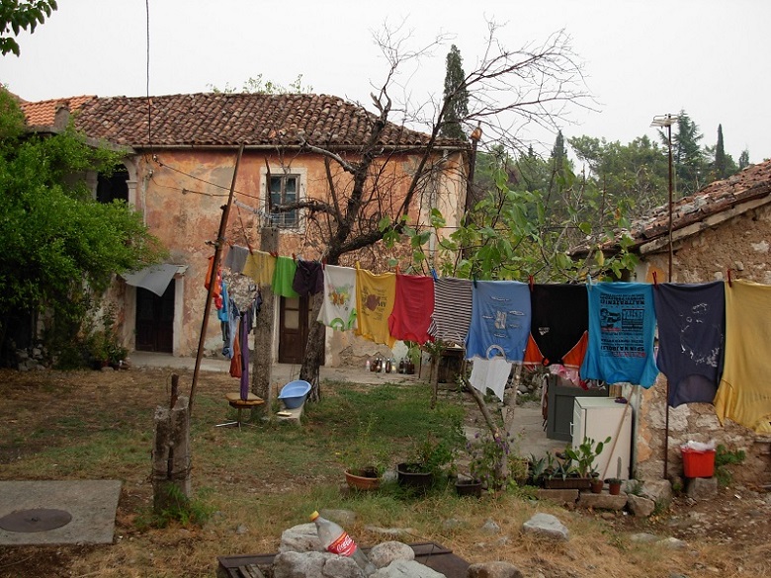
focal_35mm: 38
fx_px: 846
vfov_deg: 37.7
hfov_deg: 49.0
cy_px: 289
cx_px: 386
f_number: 2.9
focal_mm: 6.3
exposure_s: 1/279
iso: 79
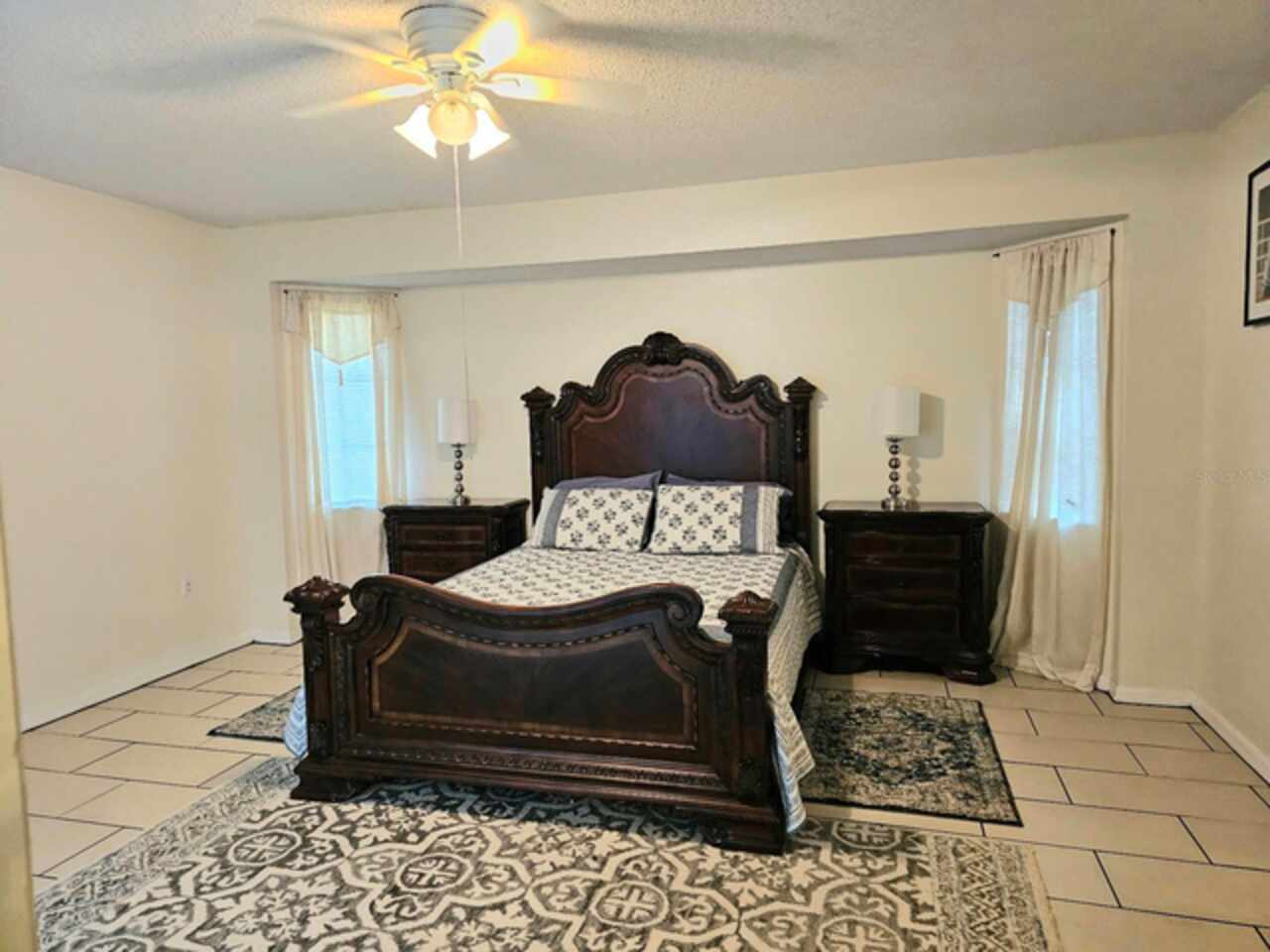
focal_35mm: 23
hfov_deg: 73.9
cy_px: 476
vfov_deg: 58.9
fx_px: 844
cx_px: 635
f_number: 1.7
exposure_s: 1/120
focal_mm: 6.3
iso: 1000
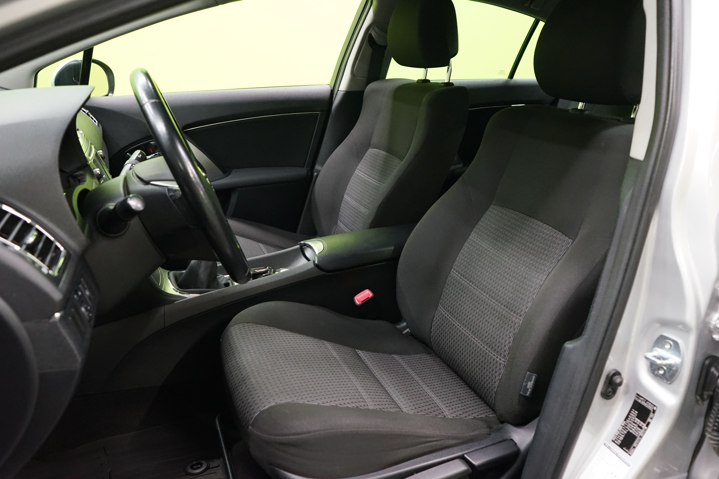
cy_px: 240
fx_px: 579
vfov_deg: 45.0
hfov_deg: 63.7
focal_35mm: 29
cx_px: 360
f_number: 5
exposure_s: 1/60
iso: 4000
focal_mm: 29
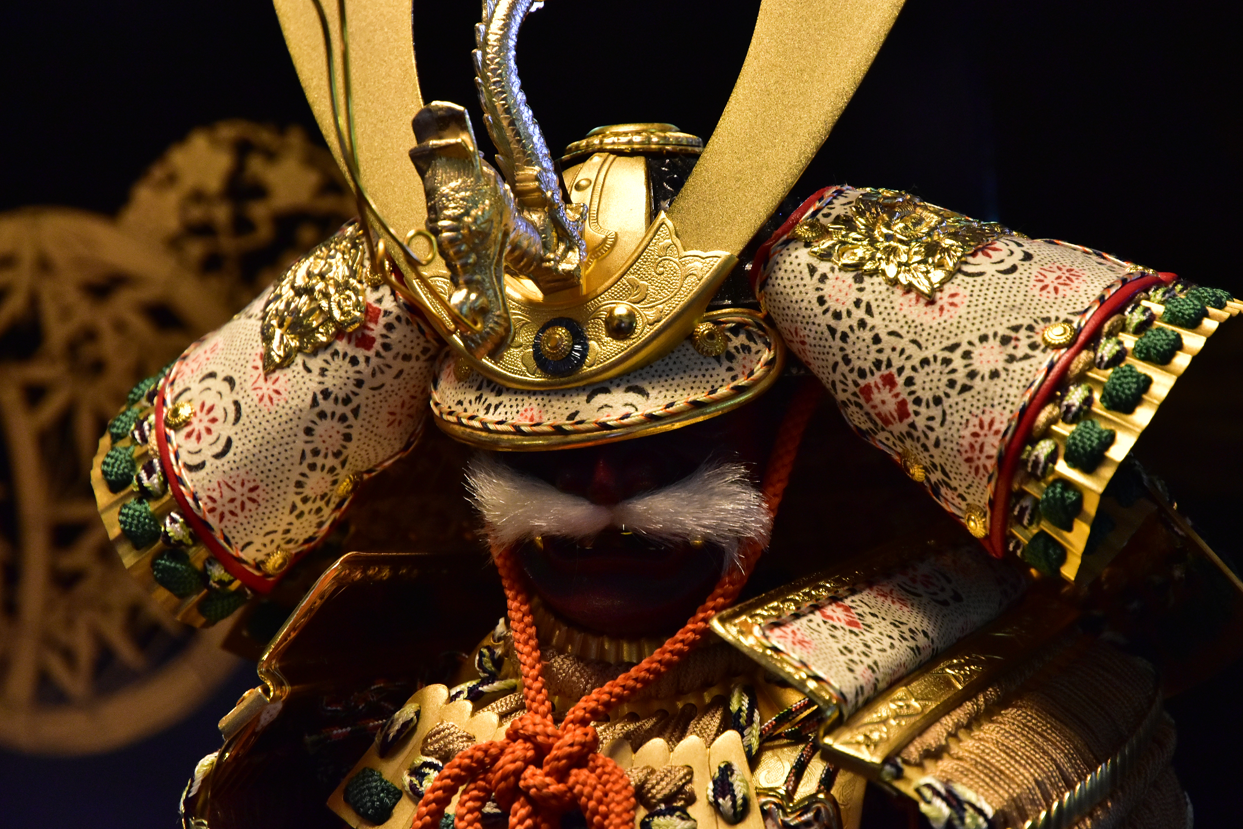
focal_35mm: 138
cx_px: 669
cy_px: 423
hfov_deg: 14.9
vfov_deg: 10.0
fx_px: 4749
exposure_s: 1/40
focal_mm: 85
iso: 1600
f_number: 5.6
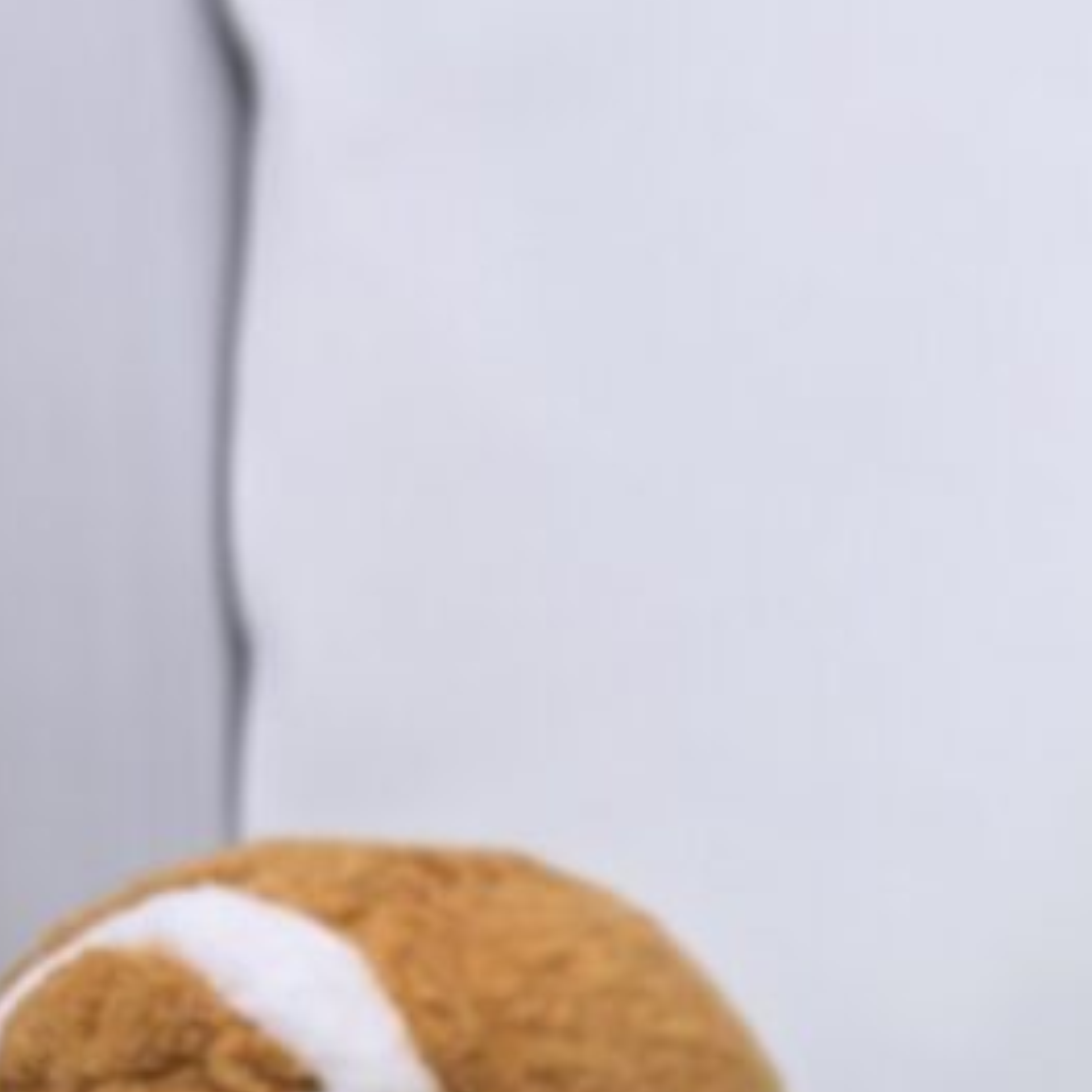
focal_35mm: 79
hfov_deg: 17.5
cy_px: 1357
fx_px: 2820
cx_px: 2002
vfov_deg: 20.3
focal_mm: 6.3
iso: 32
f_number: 1.7
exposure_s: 1/67
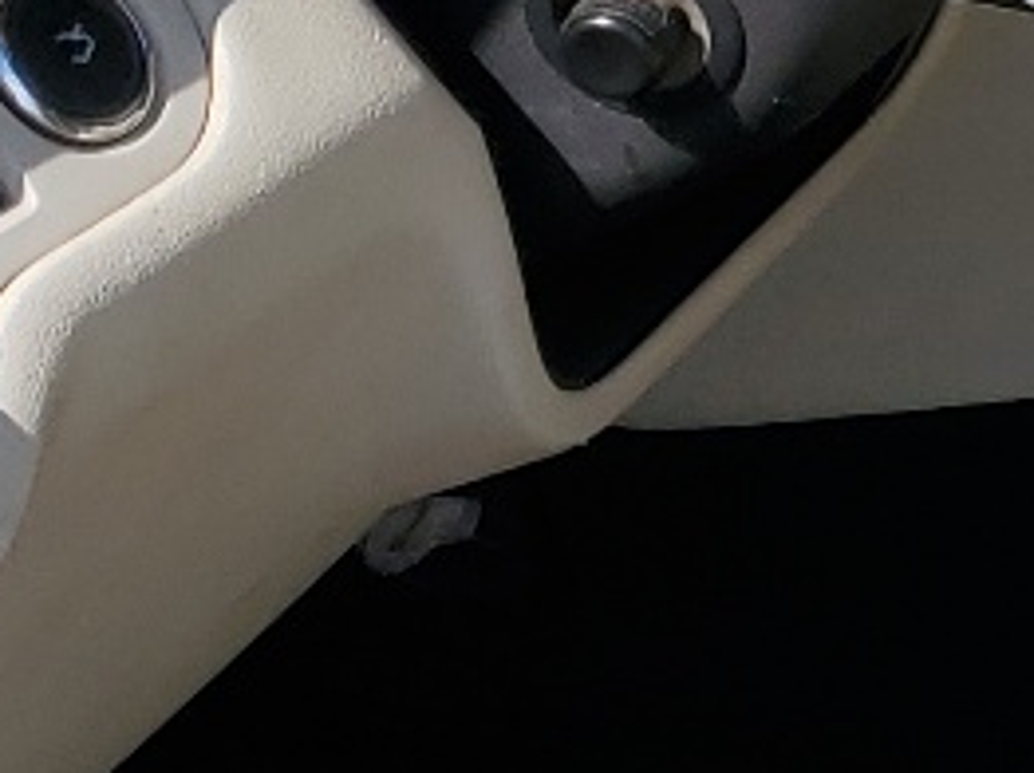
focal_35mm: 159
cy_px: 252
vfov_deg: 9.3
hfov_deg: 10.9
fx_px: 4745
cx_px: 2309
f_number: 1.5
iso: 50
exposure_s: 1/5000
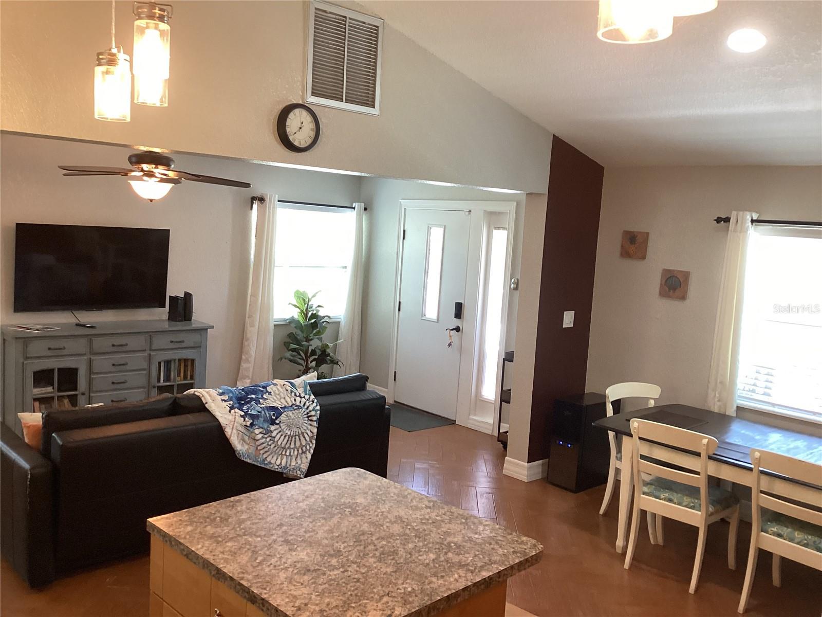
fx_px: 736
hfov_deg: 58.4
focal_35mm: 31
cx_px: 411
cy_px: 308
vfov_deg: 45.4
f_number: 2.4
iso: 125
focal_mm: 3.3
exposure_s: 1/50
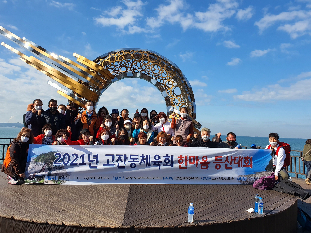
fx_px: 243
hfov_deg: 65.3
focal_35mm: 27
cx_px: 152
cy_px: 117
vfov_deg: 51.3
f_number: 2.4
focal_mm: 4.3
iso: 50
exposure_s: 1/1900
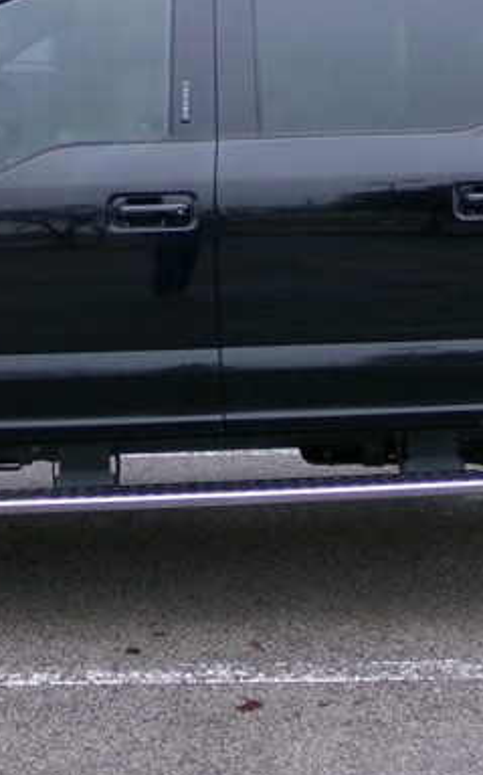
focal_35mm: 68
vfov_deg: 30.1
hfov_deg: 19.1
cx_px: 291
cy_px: 285
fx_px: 1434
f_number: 3.7
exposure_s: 1/34
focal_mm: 4.3
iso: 132
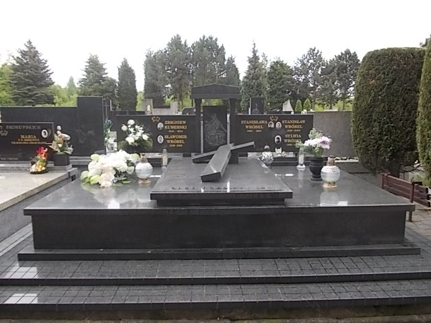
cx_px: 216
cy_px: 162
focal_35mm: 28
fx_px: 349
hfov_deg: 63.4
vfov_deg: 49.7
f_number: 2.7
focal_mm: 4
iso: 80
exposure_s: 1/60
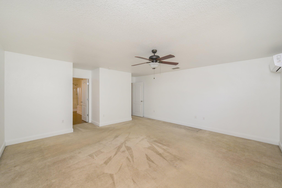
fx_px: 110
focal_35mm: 14
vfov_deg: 81.1
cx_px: 141
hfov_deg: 104.3
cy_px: 94
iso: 400
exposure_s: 1/30
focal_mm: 14
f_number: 9
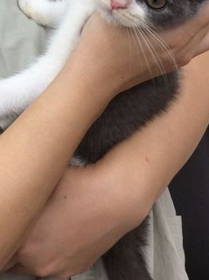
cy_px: -22
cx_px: 19
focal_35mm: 75
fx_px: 606
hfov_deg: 19.2
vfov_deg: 24.4
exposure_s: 1/40
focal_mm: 3.3
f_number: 2.4
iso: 40
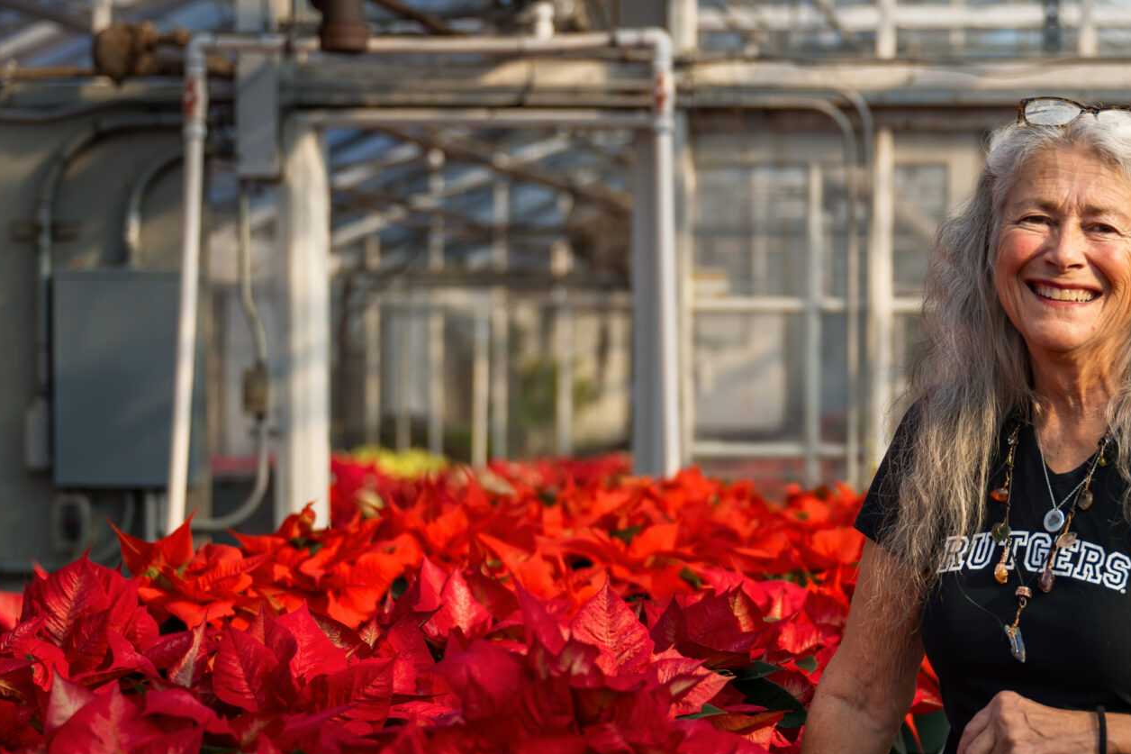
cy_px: 524
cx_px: 870
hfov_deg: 19.1
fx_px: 3329
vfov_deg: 12.9
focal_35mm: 106
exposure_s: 1/640
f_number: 2.8
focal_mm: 52
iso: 64
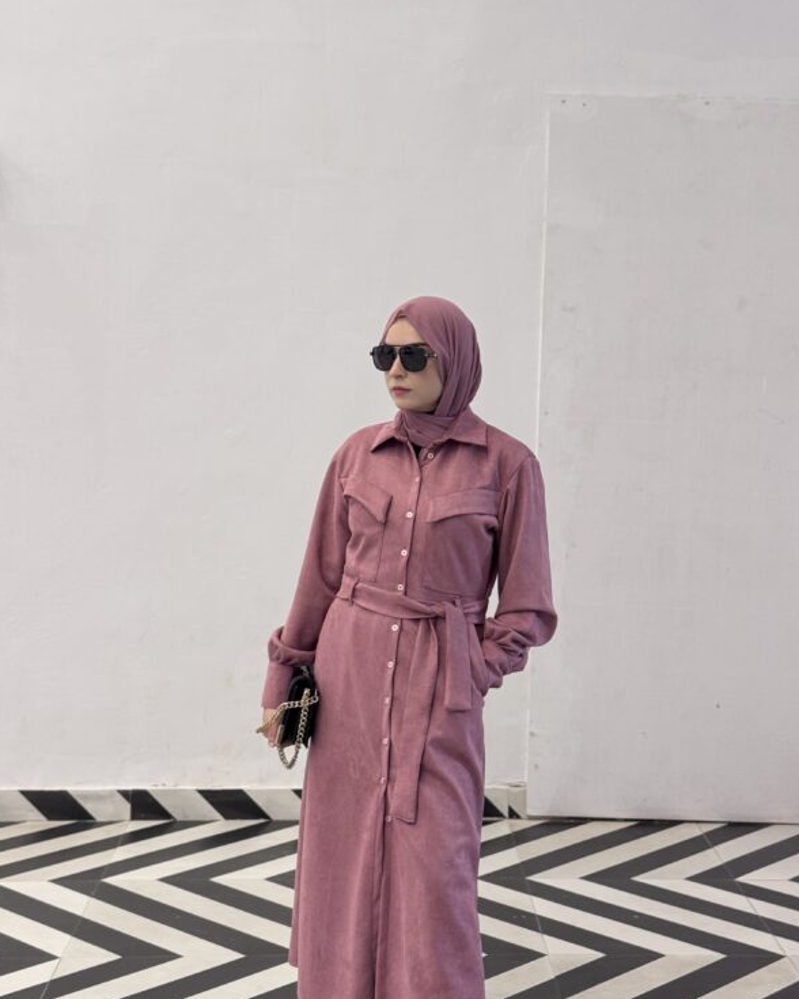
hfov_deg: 29.7
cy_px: 514
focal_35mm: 51
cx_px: 404
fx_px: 1508
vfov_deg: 36.7
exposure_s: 1/50
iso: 80
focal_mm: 6.76
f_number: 1.78
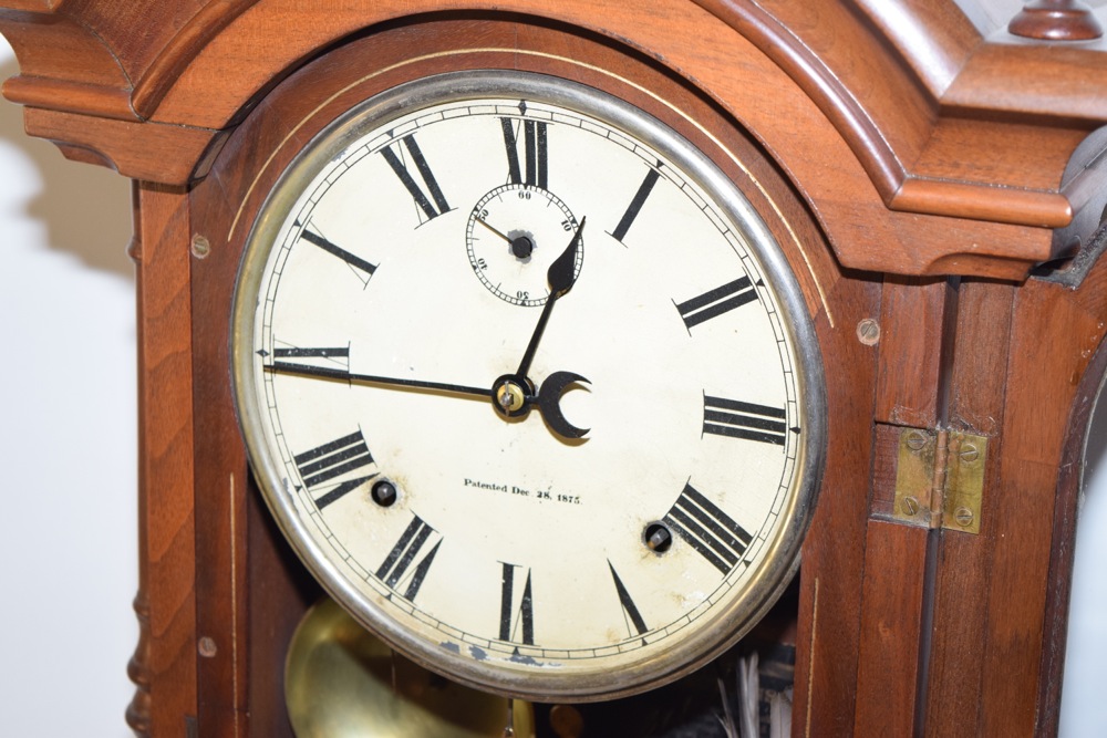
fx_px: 2537
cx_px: 554
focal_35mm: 82
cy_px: 369
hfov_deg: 24.6
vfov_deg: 16.6
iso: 800
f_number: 5.6
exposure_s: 1/80
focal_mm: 55
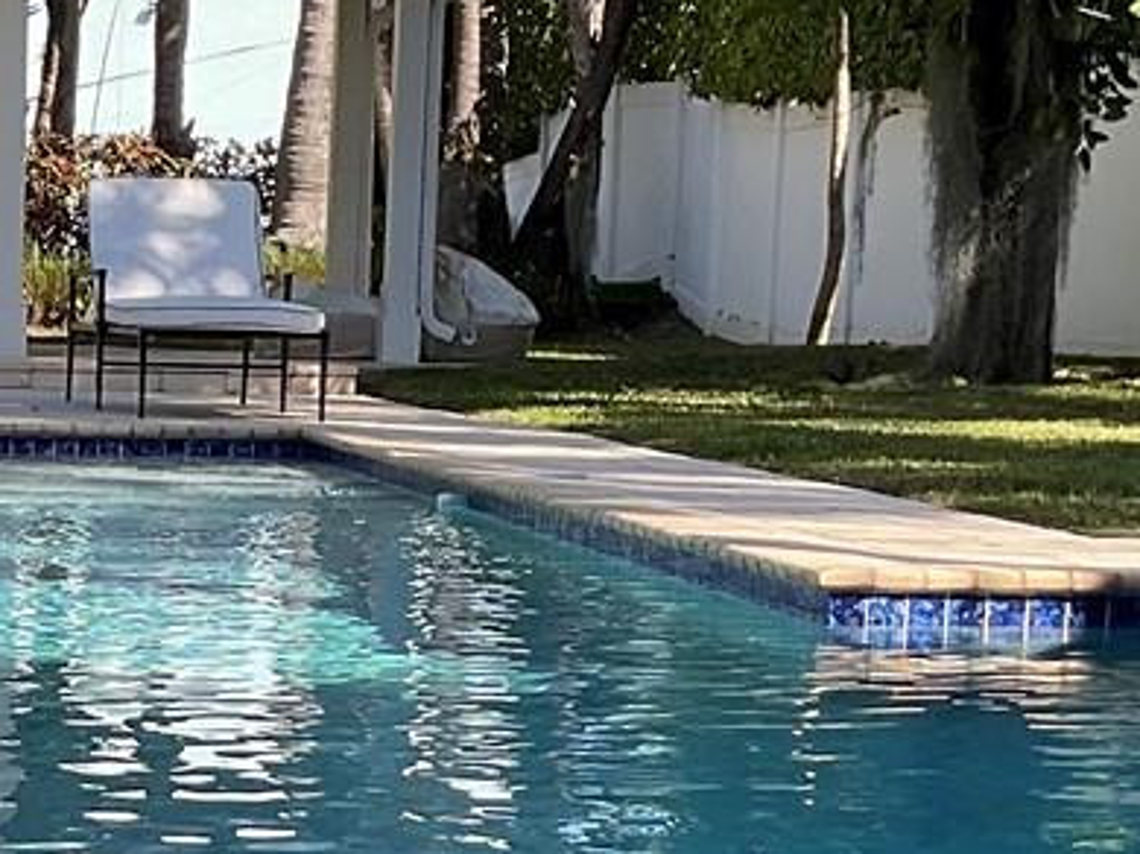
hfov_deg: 16.2
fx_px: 3917
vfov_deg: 12.2
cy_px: 930
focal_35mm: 119
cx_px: -50
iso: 16
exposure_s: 1/739
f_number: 1.8
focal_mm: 3
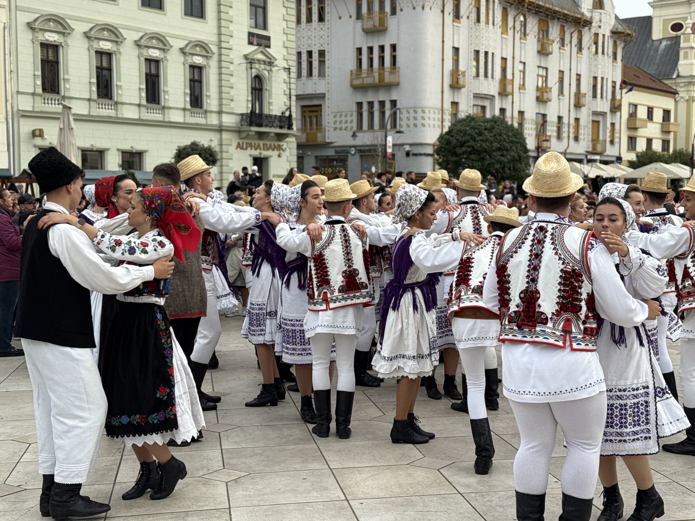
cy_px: 260
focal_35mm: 48
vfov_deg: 30.3
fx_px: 964
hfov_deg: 39.7
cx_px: 348
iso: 80
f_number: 1.78
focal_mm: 6.76
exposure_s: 1/615
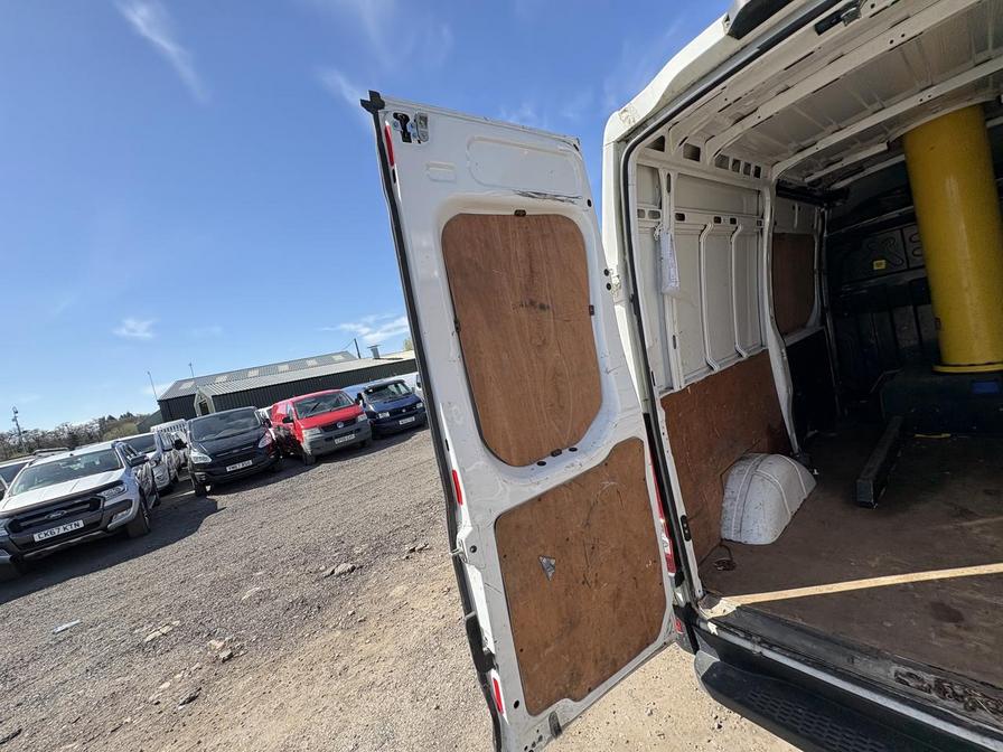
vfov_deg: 85.7
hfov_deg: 102.1
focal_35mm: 14
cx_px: 502
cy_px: 376
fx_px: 406
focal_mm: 2.22
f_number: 2.2
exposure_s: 1/921
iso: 64
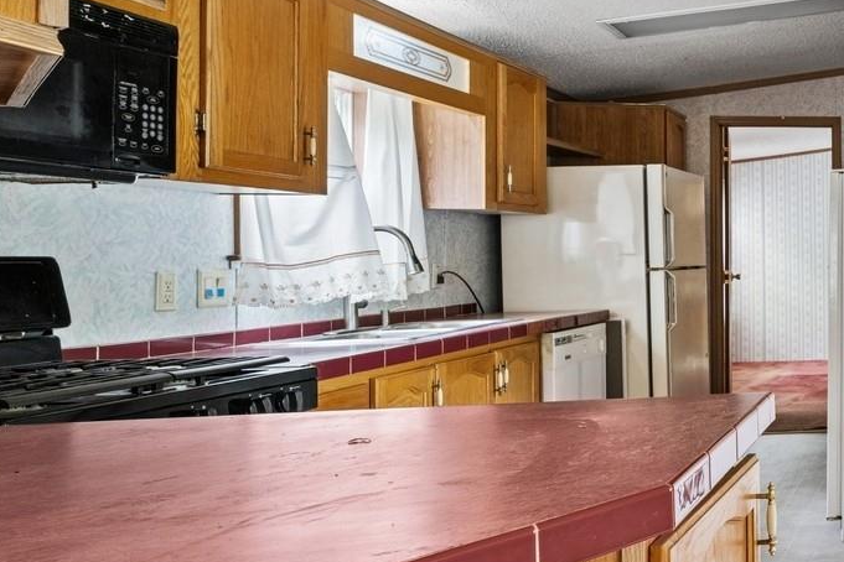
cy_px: 254
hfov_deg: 36.5
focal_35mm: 37
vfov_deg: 35.9
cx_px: 1067
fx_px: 867
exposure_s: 1/40
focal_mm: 14
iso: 400
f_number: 8
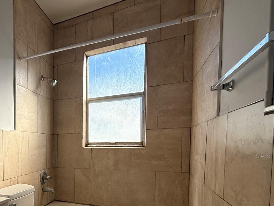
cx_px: 31
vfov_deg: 50.7
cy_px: 156
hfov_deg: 58.4
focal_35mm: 26
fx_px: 206
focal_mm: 2.22
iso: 50
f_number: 2.2
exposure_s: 1/853
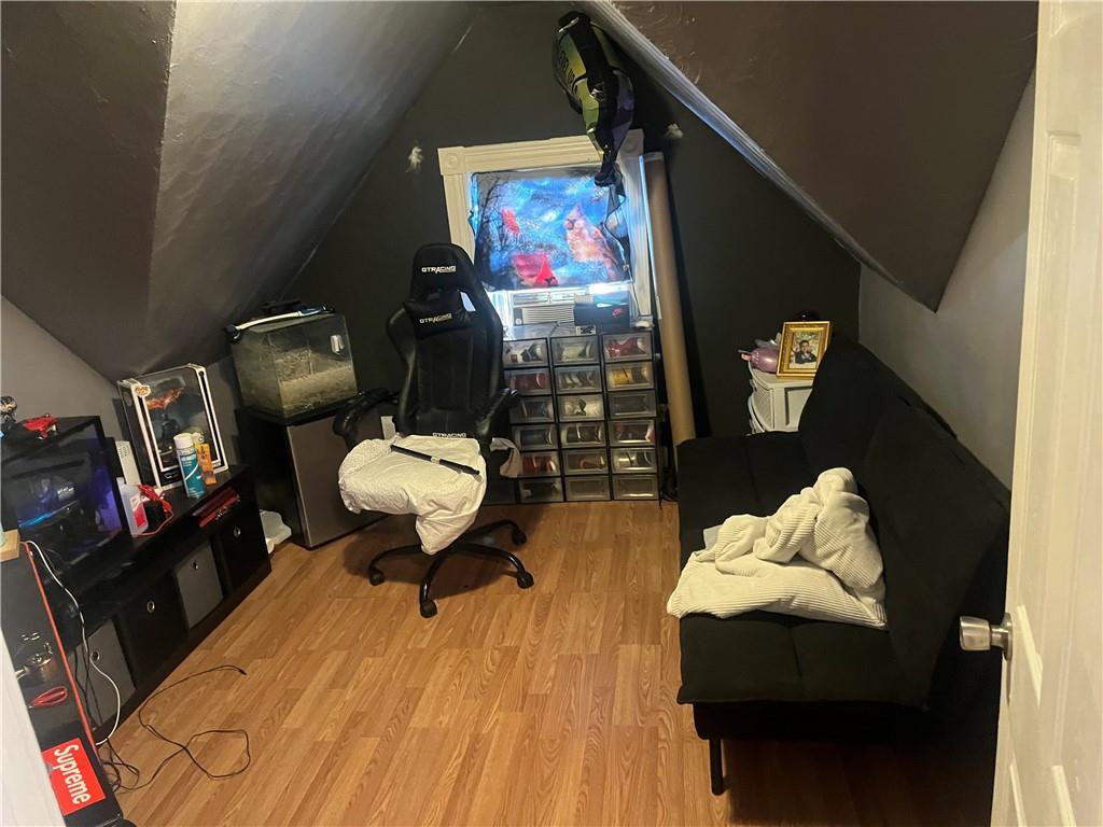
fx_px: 828
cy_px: 414
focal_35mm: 26
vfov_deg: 53.1
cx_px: 552
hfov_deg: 67.3
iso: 640
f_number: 1.6
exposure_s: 1/30
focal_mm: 5.1
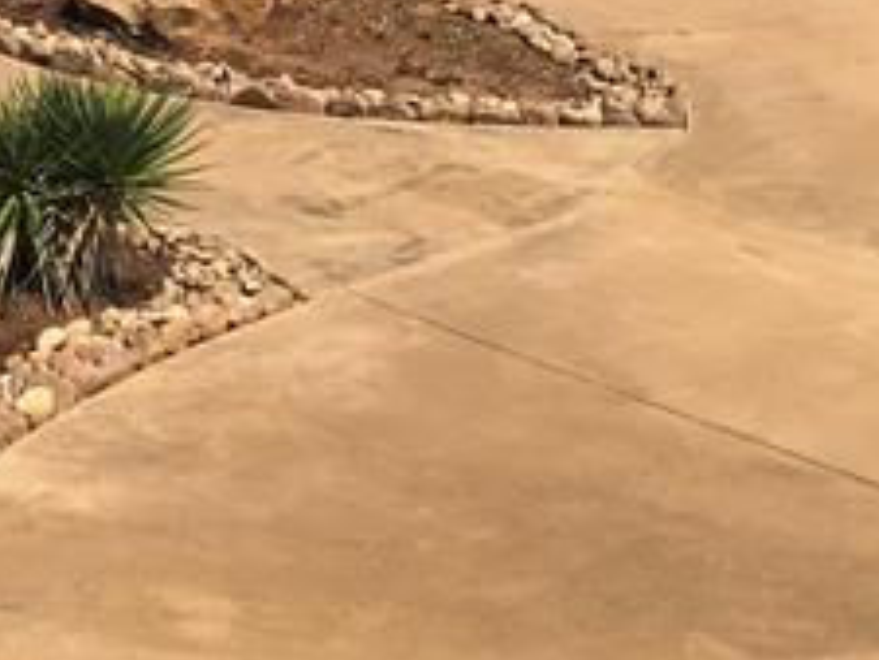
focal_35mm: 132
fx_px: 3354
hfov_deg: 14.2
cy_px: -400
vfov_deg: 10.7
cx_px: -332
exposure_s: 1/2262
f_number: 2.2
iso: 25
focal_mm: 4.15
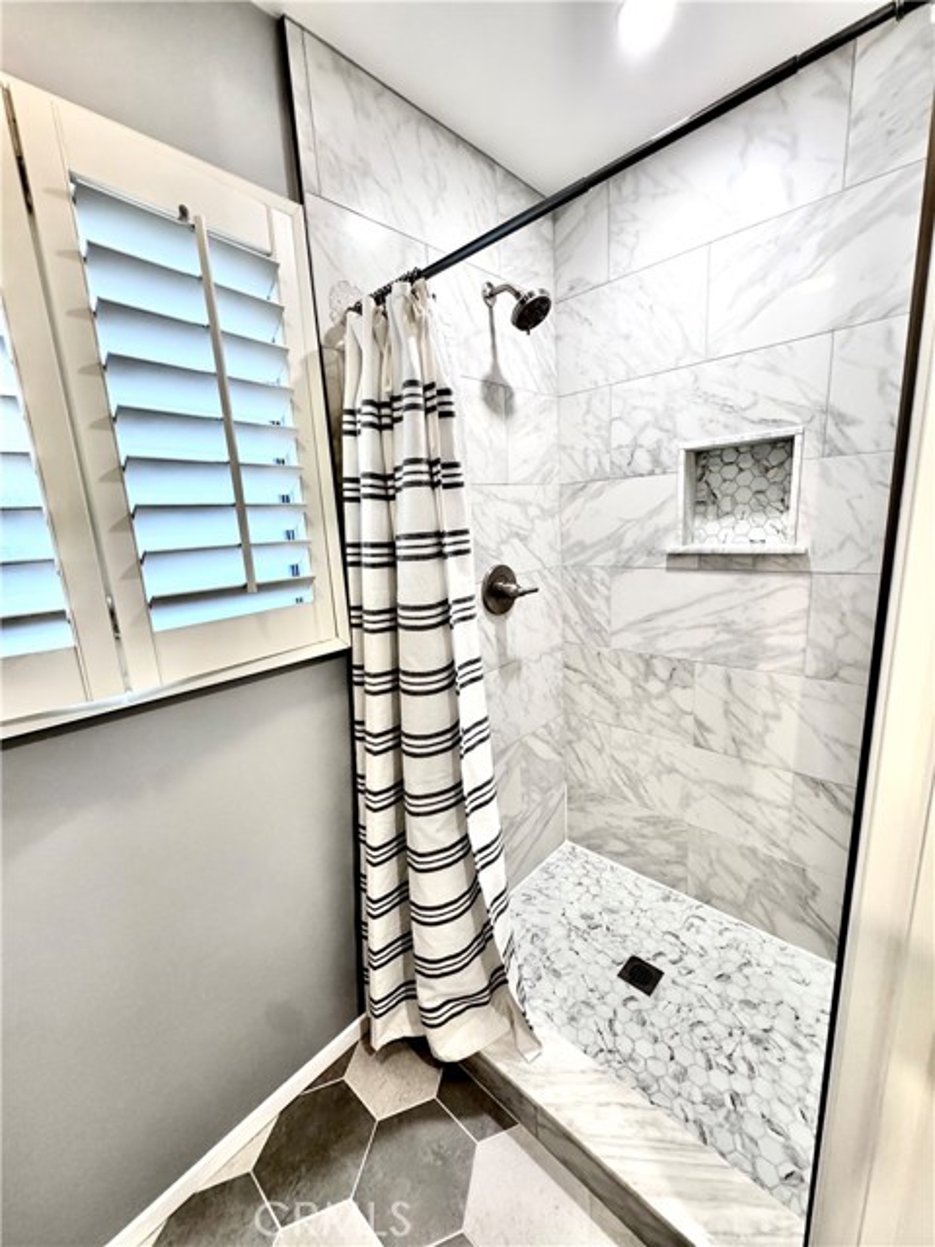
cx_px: 468
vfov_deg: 102.1
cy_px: 624
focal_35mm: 14
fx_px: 504
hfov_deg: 85.7
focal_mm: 2.22
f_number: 2.2
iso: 320
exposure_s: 1/60
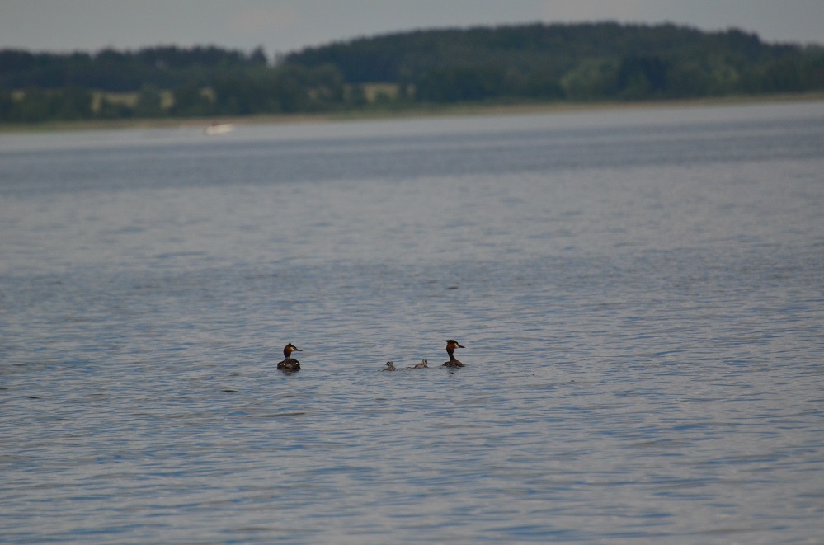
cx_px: 412
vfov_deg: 3.0
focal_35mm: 450
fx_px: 10275
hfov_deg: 4.6
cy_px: 272
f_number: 5.6
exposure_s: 1/8000
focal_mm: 300
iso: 640
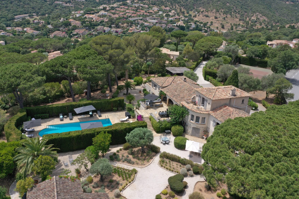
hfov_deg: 65.5
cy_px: 100
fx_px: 233
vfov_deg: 46.4
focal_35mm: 28
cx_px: 150
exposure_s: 1/500
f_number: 6.3
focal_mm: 10.26
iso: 100
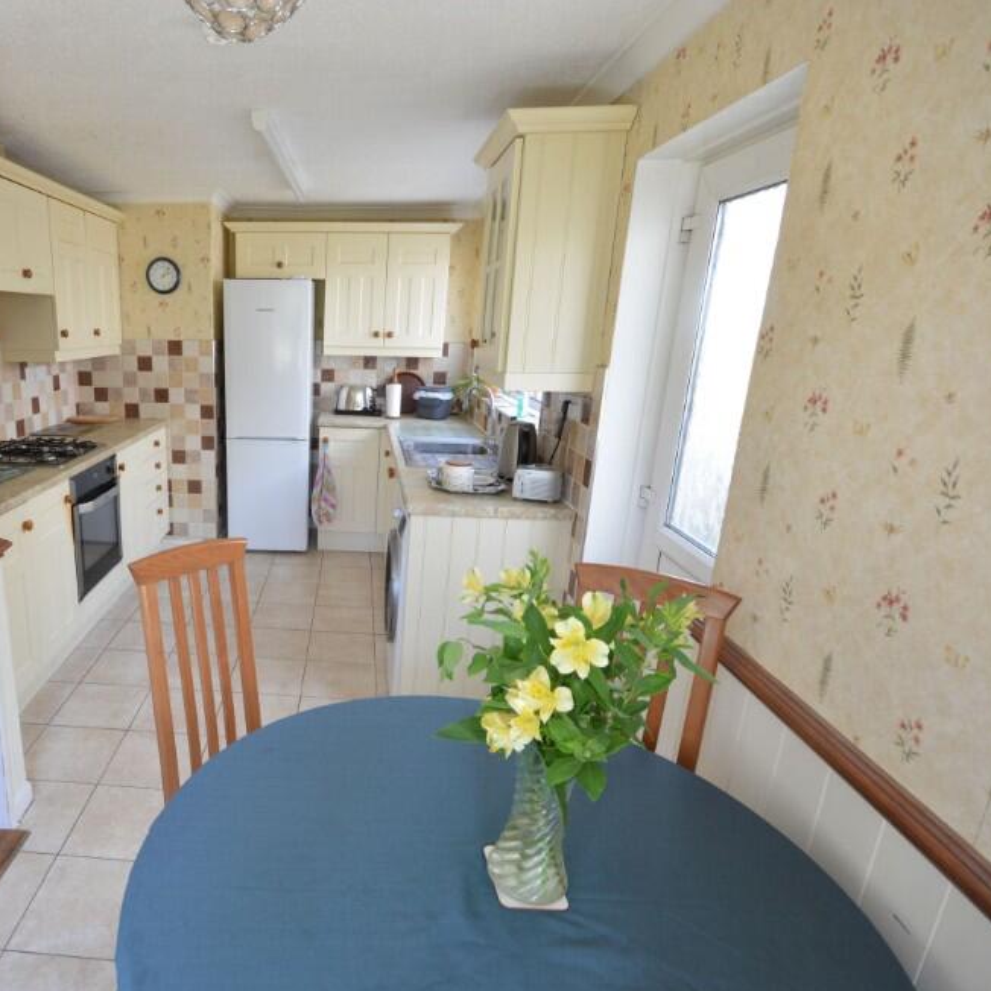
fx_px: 648
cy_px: 517
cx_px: 304
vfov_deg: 74.8
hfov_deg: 71.8
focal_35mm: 20
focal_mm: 10
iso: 400
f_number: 8
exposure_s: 1/15
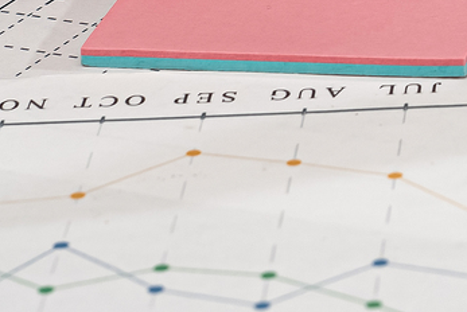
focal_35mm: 318
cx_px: 774
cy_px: -562
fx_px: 4129
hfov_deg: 6.4
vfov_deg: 4.2
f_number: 5.6
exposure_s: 1/160
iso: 320
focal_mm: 50
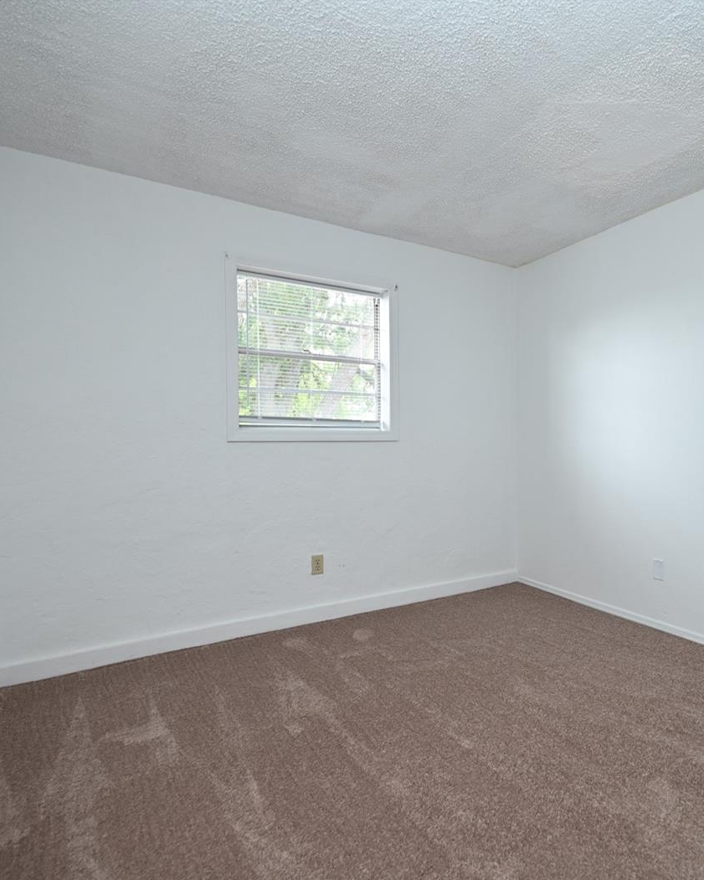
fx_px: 539
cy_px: 444
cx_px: 507
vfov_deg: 78.4
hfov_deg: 63.3
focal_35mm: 21
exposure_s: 1/60
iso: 250
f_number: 4
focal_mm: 14.5
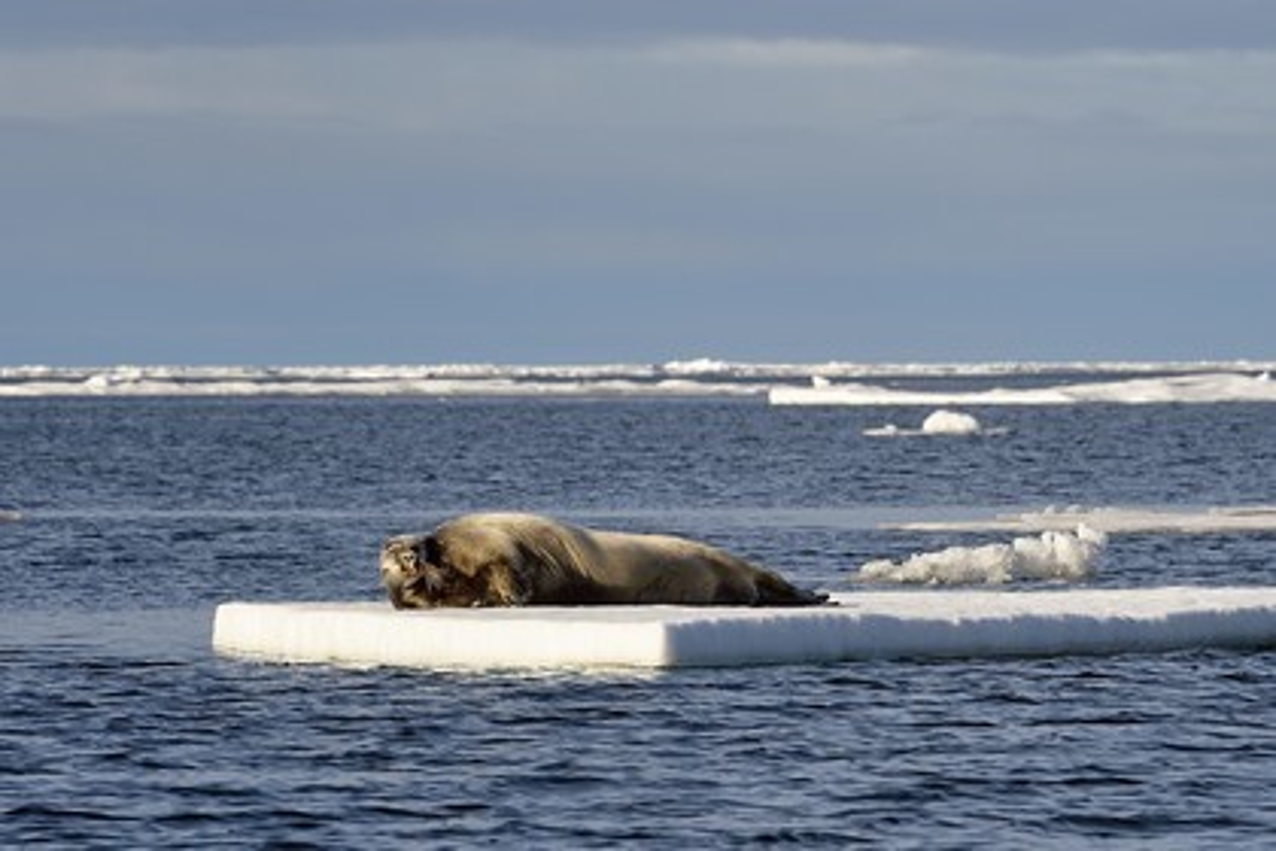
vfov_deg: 6.9
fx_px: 7088
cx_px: 638
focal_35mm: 200
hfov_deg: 10.3
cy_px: 426
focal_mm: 200
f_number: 8
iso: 200
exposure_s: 1/640
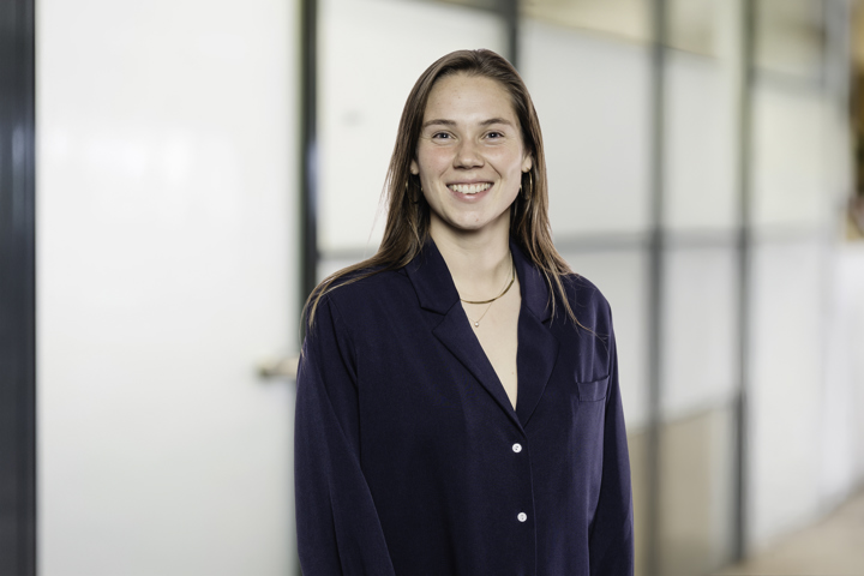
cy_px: 288
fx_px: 1776
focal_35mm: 74
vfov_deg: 18.4
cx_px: 432
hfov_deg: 27.3
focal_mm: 49.5
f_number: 5.6
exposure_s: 1/200
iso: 100
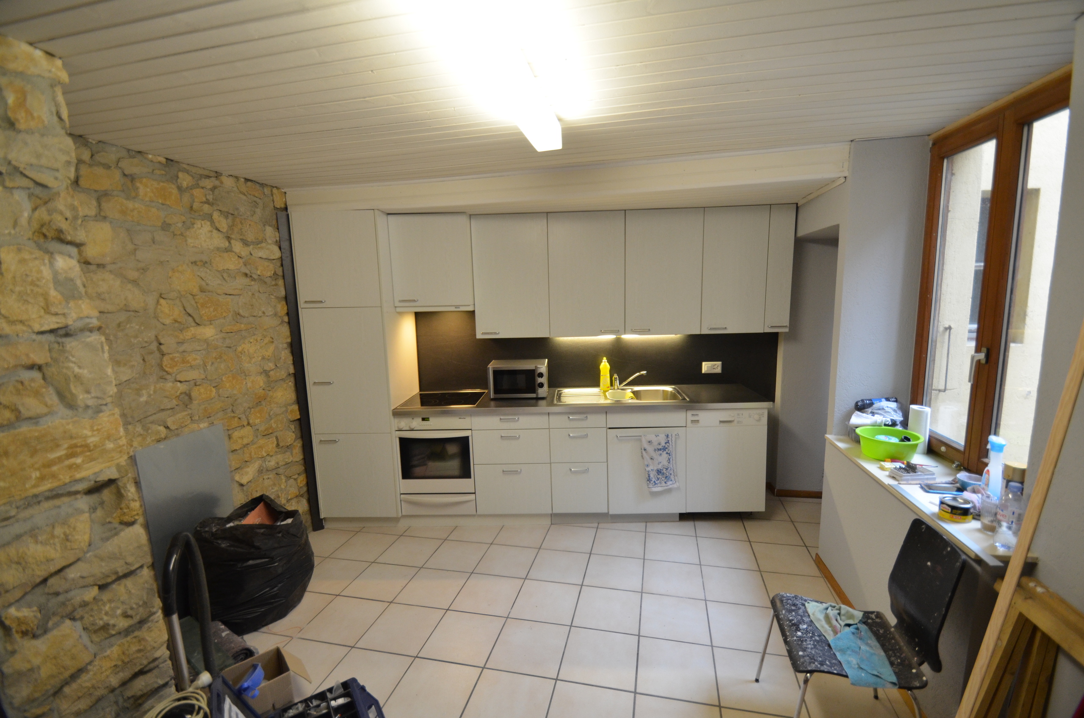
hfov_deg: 100.5
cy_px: 359
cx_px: 542
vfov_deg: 77.1
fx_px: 451
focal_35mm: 15
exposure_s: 1/60
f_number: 4
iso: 800
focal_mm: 10
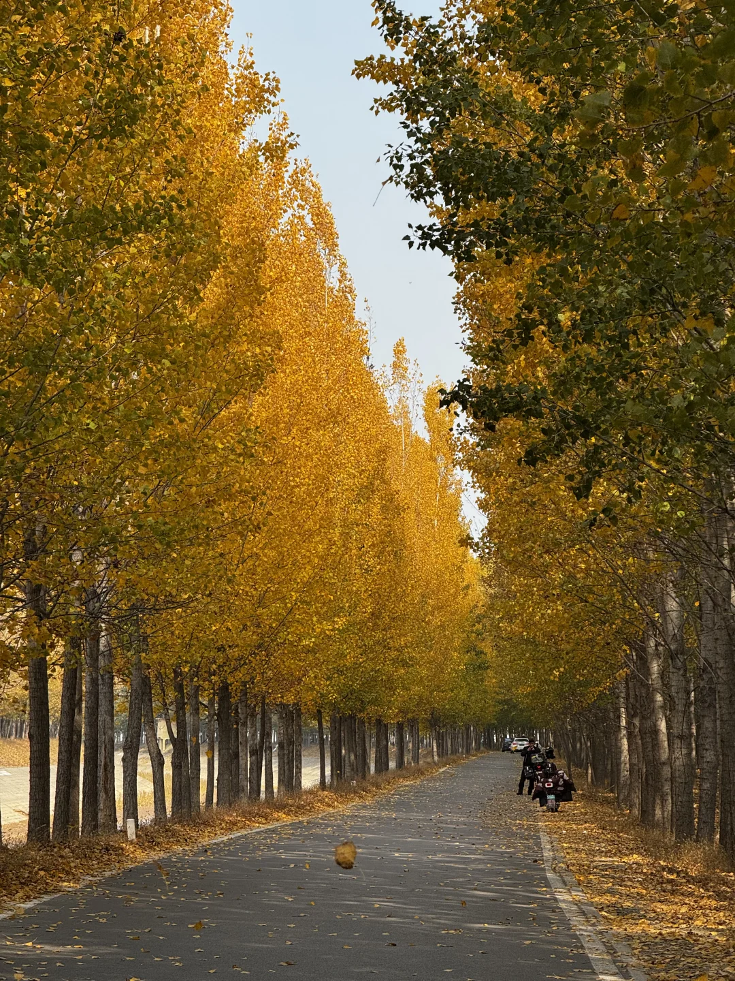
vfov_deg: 16.4
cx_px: 368
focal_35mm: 120
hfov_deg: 12.3
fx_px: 3397
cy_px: 490
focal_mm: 15.66
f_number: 2.8
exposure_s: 1/596
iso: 50
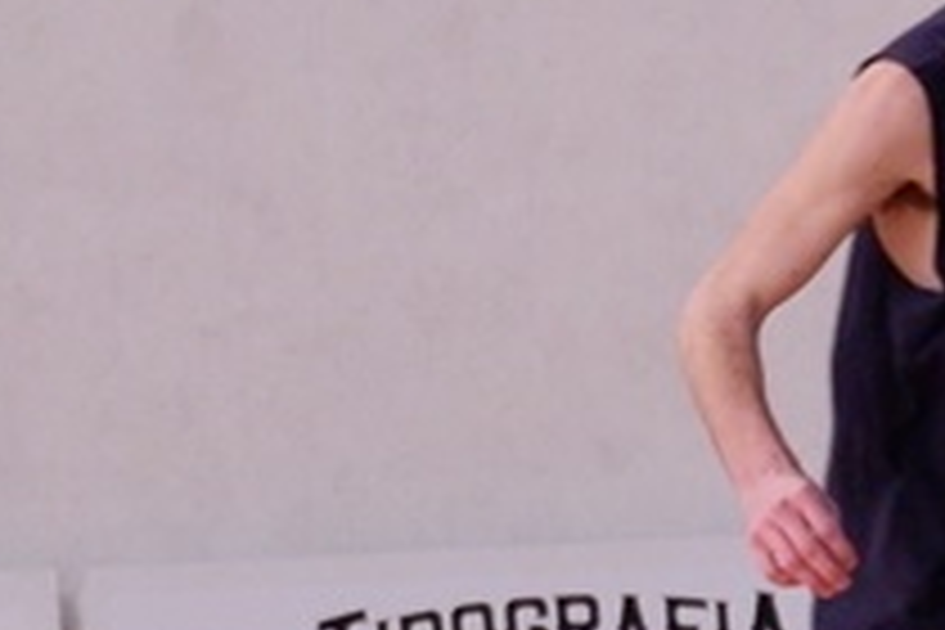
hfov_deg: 2.9
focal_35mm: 697
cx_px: 1845
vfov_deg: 2.0
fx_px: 18295
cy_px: 938
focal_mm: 95.4
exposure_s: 1/280
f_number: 5.4
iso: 5000
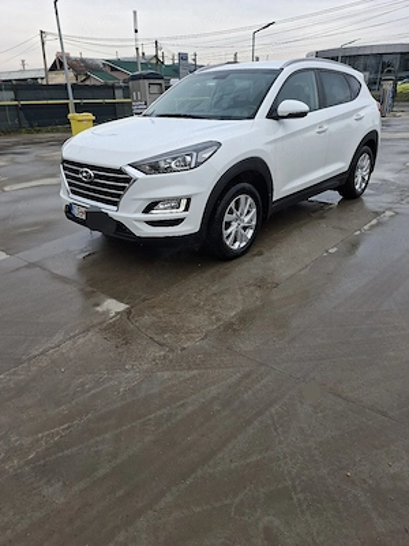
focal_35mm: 23
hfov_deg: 58.9
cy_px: 273
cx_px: 204
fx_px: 362
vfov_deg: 73.9
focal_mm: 5.54
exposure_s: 1/435
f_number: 1.8
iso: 50
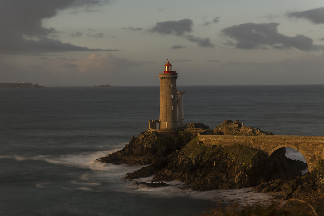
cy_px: 108
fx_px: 630
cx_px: 162
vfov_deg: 19.5
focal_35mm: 70
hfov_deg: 28.8
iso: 100
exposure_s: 4
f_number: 22
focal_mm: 70
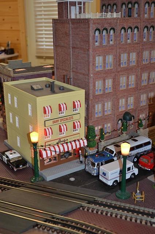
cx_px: 78
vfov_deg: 42.4
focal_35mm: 46
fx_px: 302
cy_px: 117
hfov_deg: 28.8
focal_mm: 31
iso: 800
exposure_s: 1/60
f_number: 4
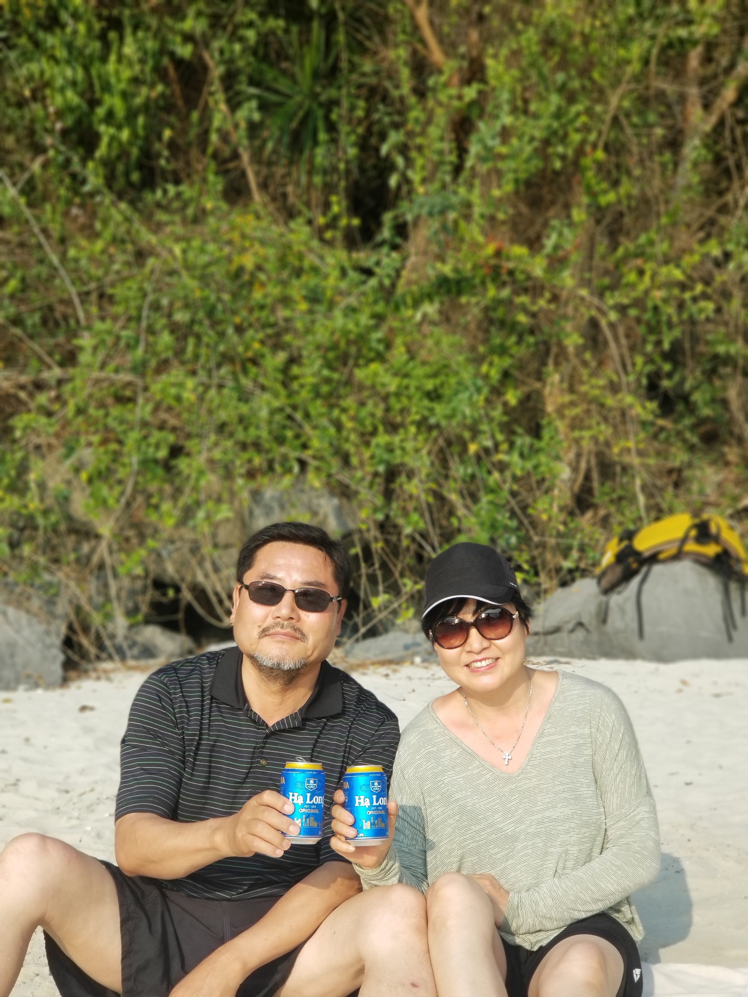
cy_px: 498
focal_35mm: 52
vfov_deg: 36.8
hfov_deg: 28.0
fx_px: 1498
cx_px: 374
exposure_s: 1/400
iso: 25
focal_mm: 6
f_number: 2.4
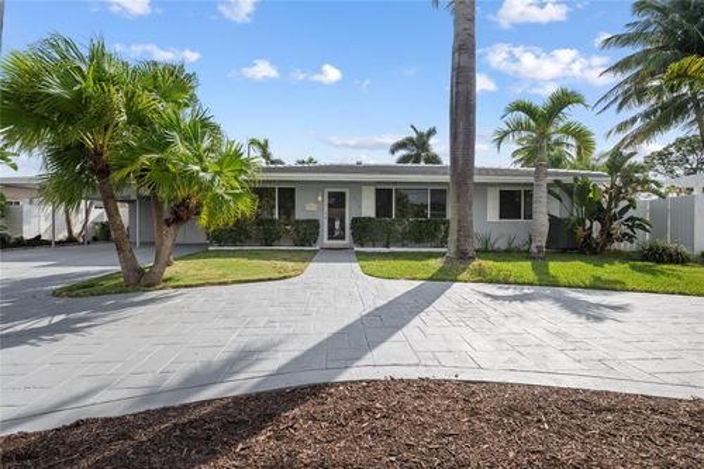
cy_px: 234
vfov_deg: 73.7
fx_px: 313
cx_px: 352
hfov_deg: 96.8
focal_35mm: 16
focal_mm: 16
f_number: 7.1
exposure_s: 1/320
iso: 250
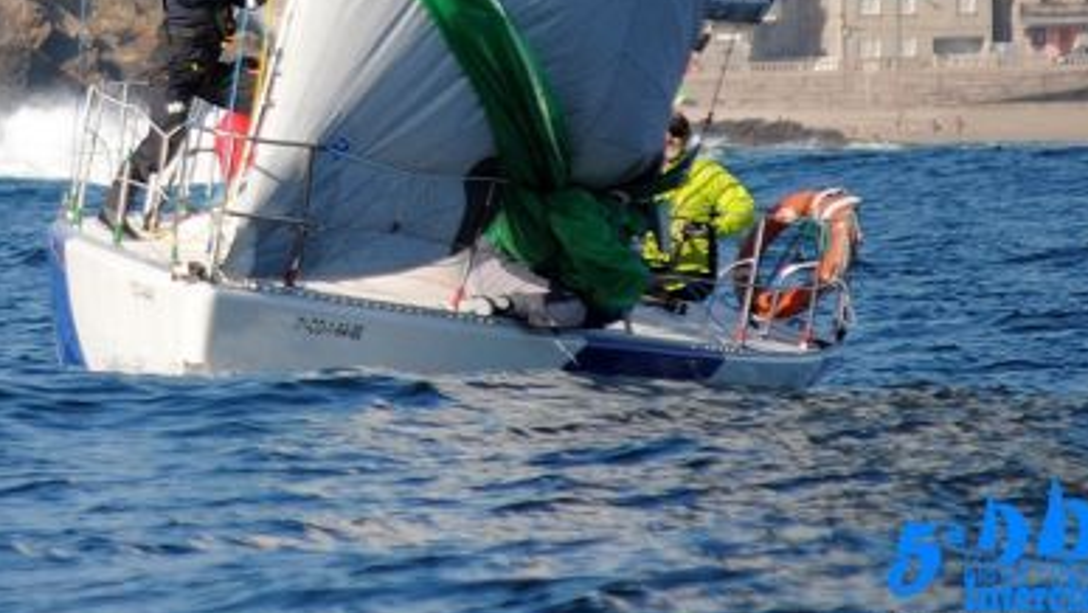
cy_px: -75
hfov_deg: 3.8
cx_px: 79
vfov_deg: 2.1
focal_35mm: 569
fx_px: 16423
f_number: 5.3
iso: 200
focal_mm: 175
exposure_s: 1/1000
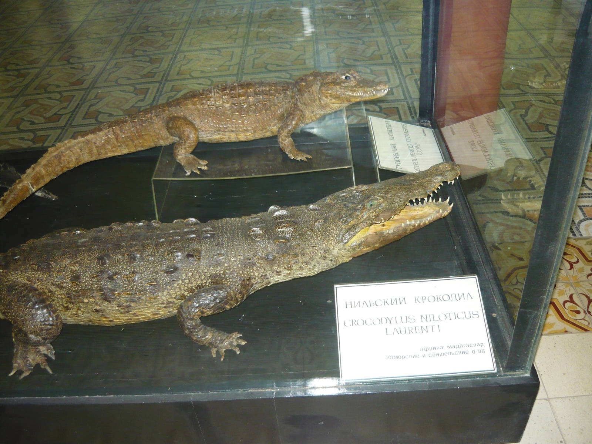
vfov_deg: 42.9
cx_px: 296
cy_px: 222
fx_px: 564
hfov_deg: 55.4
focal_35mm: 33
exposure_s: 1/30
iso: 320
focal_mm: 5.5
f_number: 2.8
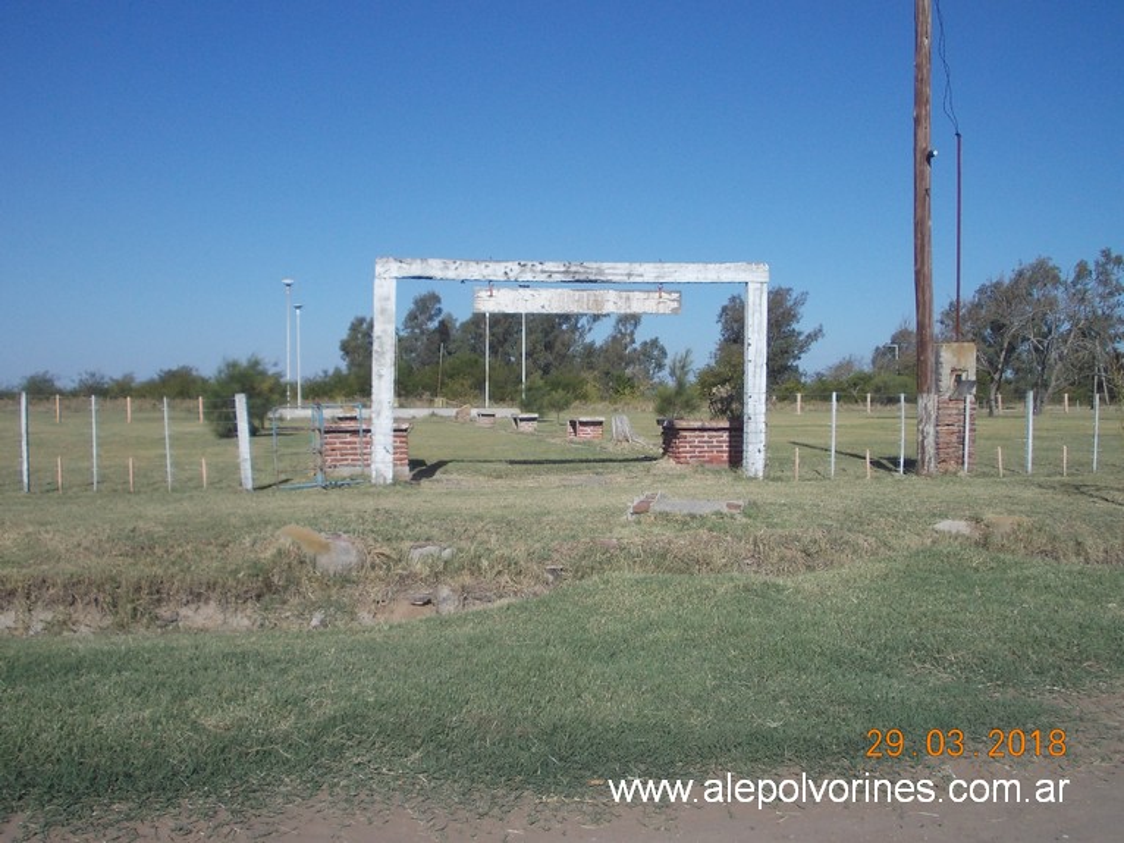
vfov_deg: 37.7
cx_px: 562
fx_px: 1233
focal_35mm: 38
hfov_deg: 49.0
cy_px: 422
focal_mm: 5.3
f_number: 6.2
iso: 80
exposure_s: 1/500
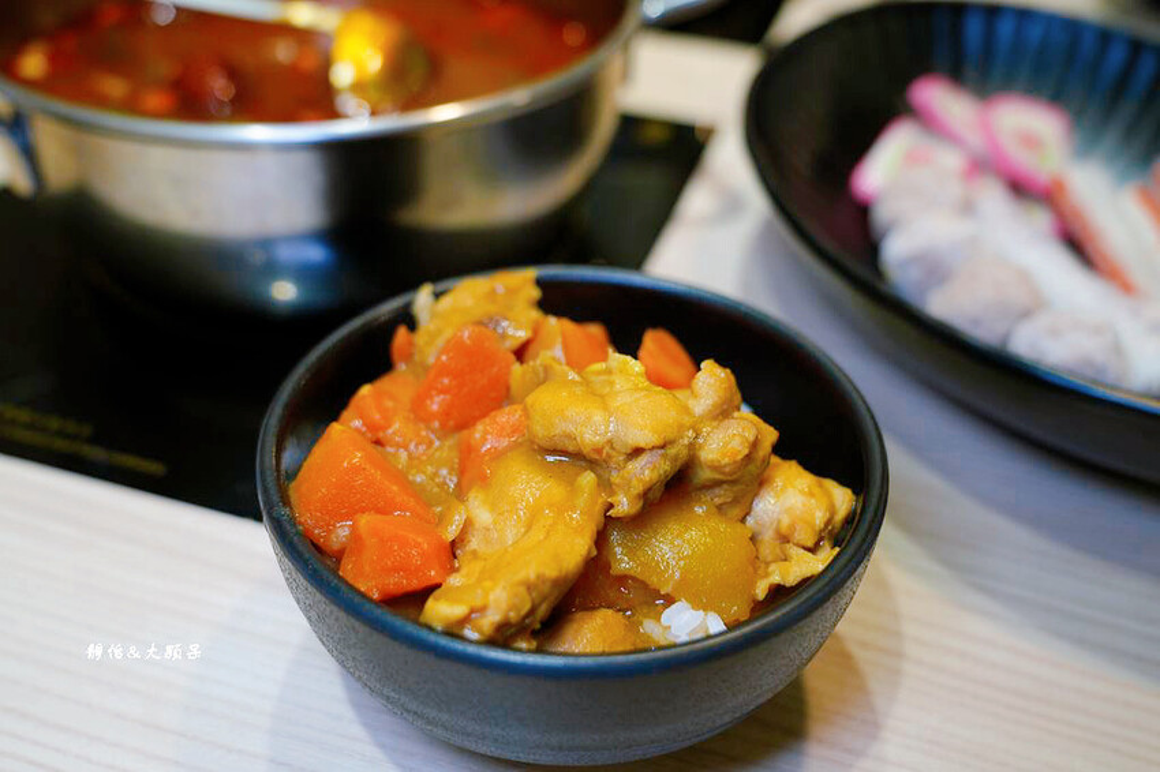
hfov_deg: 47.4
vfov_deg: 32.6
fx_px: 1321
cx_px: 580
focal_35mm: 41
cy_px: 386
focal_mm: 41
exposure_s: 1/80
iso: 320
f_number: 5
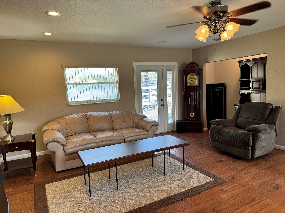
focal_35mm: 24
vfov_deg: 56.8
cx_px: 142
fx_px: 198
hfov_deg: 71.6
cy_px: 106
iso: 100
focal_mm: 6.76
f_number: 1.78
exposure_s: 1/120
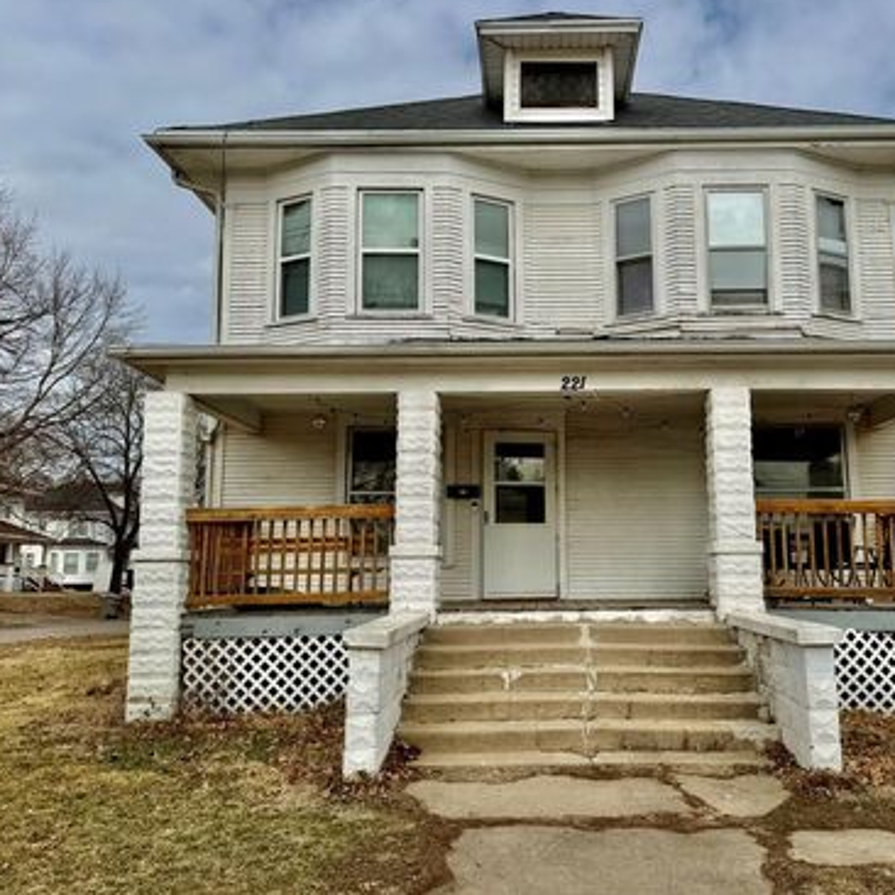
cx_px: 545
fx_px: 848
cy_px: 441
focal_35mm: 29
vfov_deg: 55.6
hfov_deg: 55.1
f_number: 1.78
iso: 80
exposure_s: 1/7353
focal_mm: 6.76
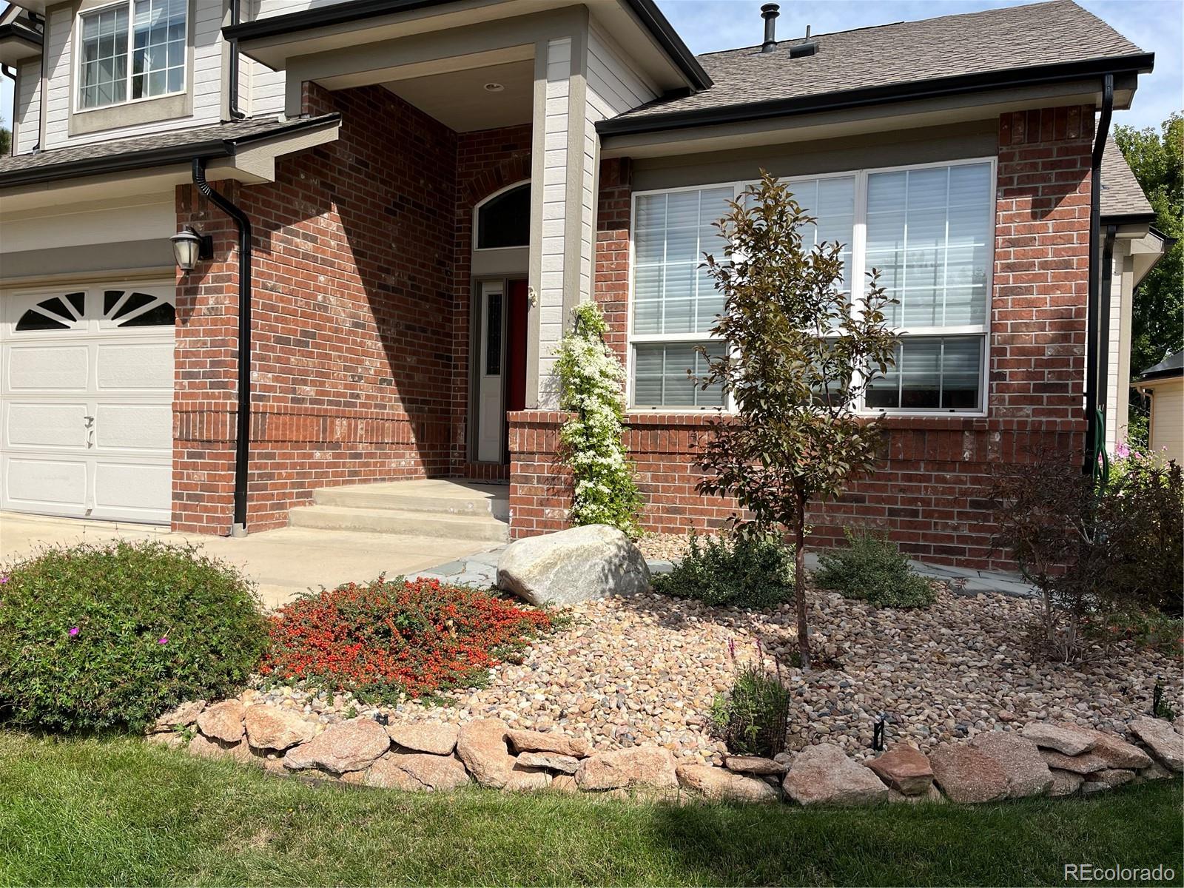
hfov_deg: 67.3
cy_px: 444
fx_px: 889
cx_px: 592
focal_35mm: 26
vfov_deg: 53.1
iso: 50
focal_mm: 5.1
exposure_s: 1/2899
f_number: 1.6
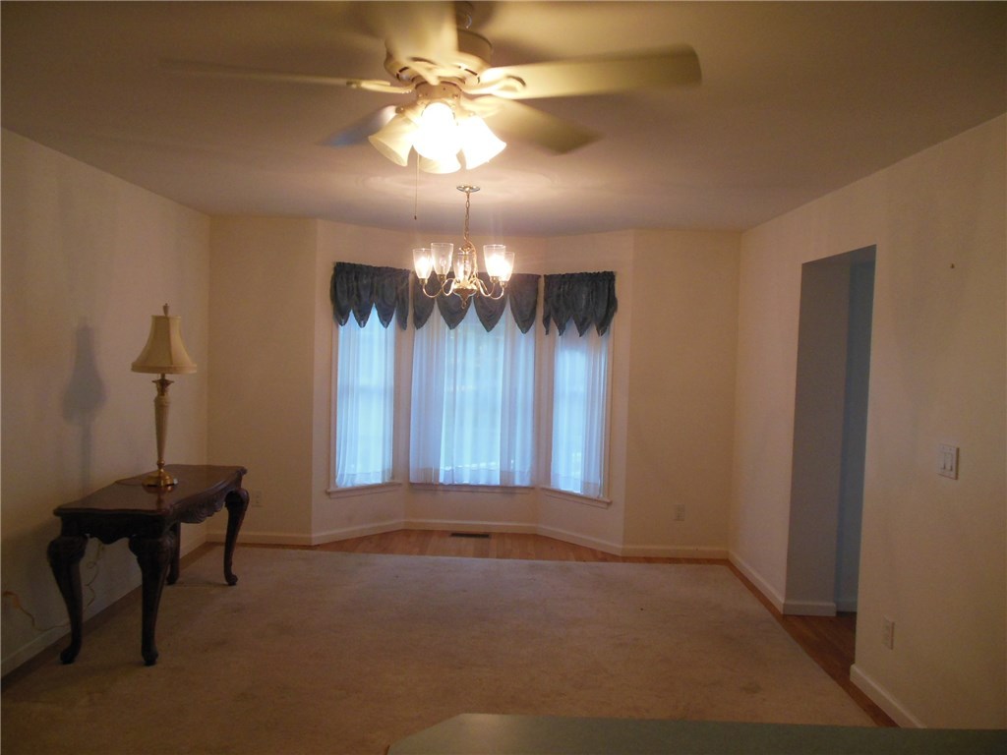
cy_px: 378
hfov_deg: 69.4
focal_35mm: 25
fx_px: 727
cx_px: 504
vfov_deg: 54.9
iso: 400
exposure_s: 1/60
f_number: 3.2
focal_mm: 4.5
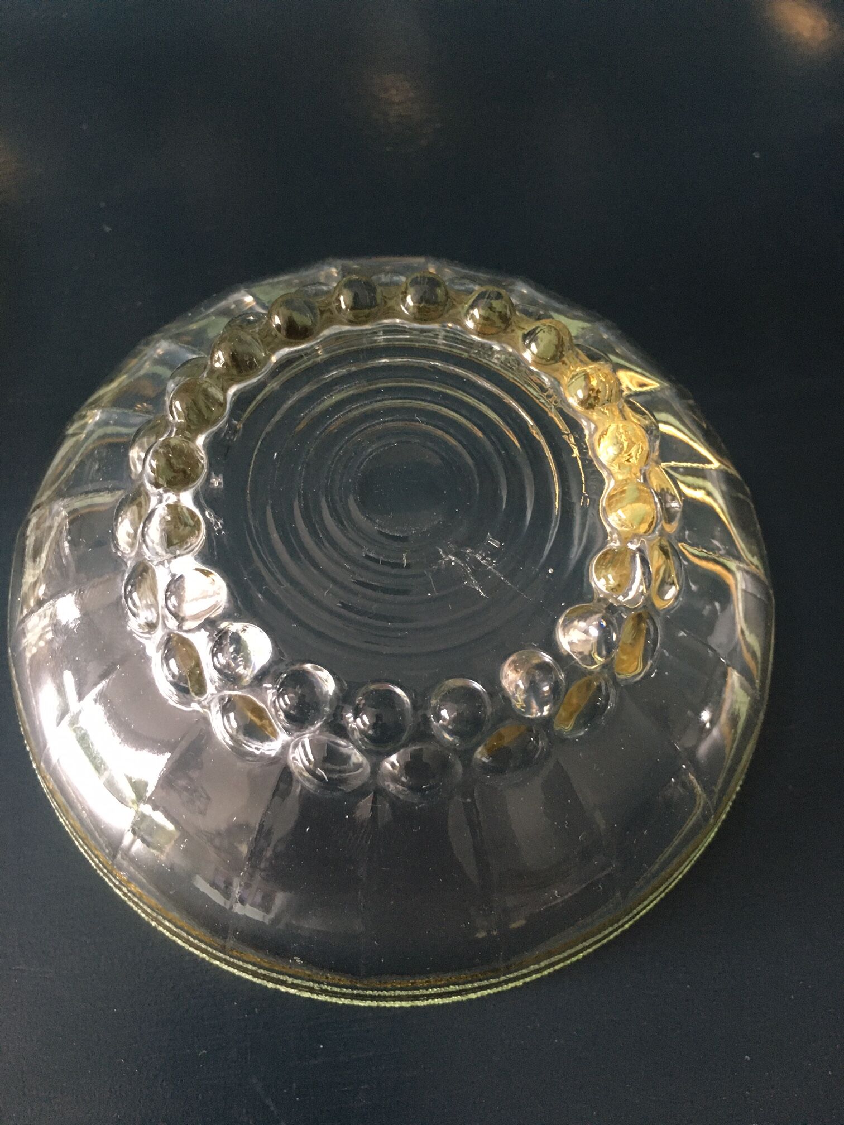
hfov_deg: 48.2
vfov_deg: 61.7
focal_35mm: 29
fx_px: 943
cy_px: 562
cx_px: 422
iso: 200
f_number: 2.2
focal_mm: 4.15
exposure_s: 1/17
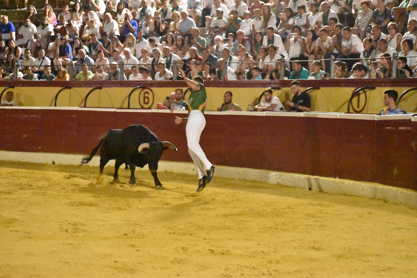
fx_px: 1216
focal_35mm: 105
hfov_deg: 19.5
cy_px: 139
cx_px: 208
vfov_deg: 13.0
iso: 25600
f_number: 5
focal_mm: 70
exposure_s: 1/400
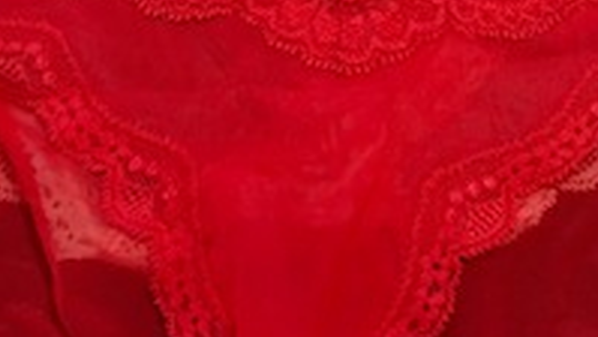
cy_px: -99
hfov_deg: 19.2
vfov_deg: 11.5
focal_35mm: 103
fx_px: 1633
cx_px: 769
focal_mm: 4.15
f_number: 2.2
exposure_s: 1/15
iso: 80
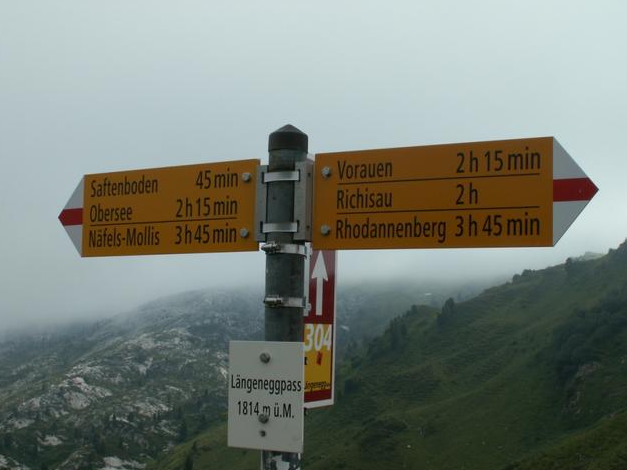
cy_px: 237
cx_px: 313
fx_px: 869
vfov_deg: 30.3
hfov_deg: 39.7
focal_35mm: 48
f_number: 8
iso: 50
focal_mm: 7.75
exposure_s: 1/250
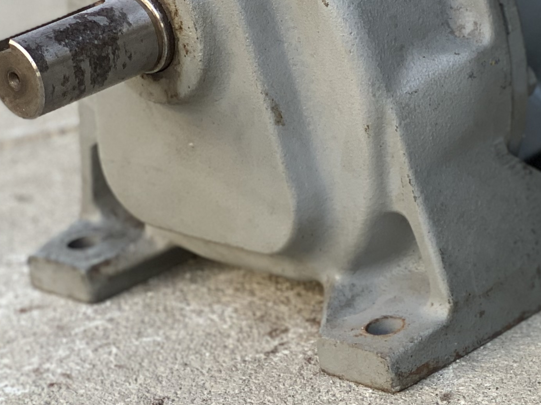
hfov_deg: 12.6
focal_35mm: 151
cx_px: 712
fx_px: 2359
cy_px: 183
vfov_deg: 9.8
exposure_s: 1/122
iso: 32
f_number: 2.4
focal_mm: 6
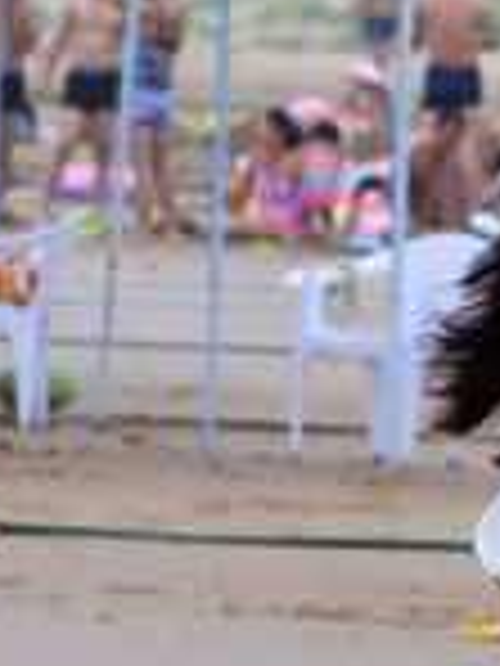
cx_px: 714
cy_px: 860
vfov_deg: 2.5
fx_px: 15158
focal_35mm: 787
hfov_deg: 1.9
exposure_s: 1/400
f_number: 7.1
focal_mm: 85
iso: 200
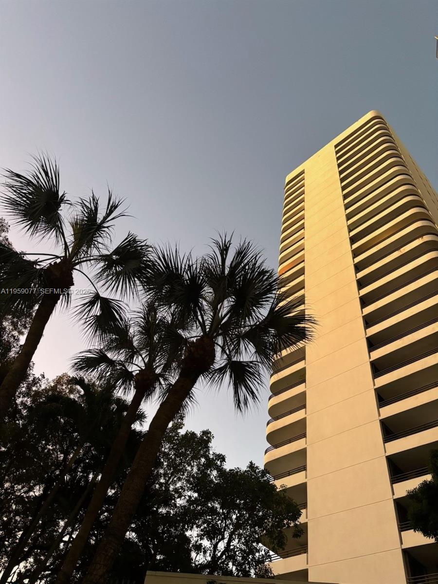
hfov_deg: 53.1
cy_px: 292
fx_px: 439
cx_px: 219
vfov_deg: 67.3
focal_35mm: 26
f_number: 1.6
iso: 500
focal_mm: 5.96
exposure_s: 1/30
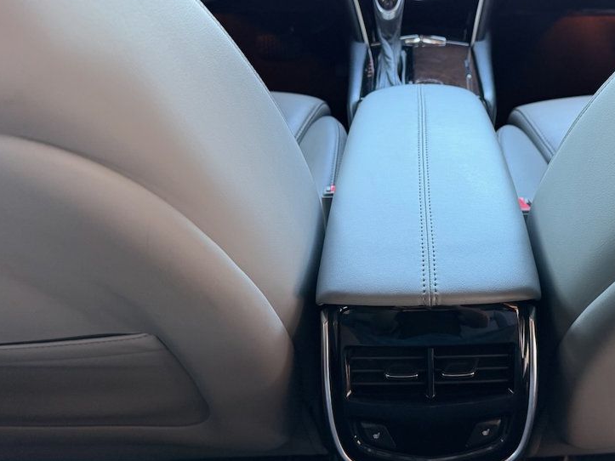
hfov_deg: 52.5
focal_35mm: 34
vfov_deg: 41.8
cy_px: 231
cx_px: 431
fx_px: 604
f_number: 1.78
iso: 200
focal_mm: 6.76
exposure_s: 1/63
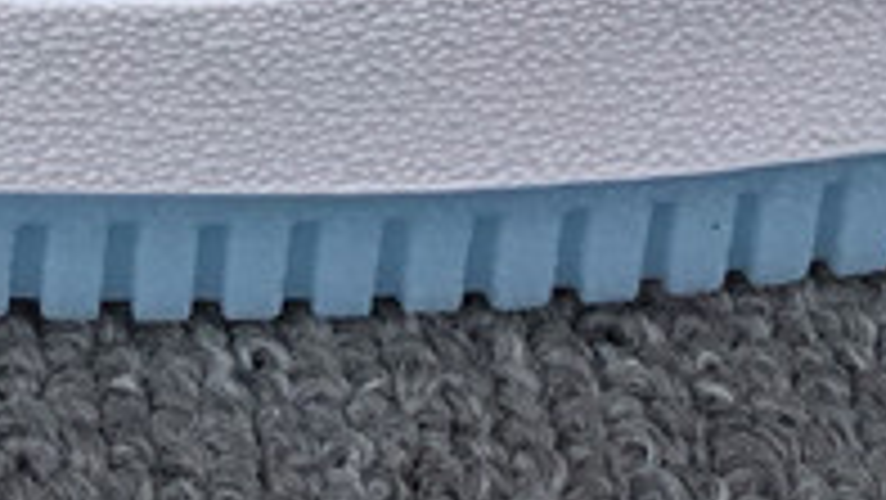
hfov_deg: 13.6
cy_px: -953
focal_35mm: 154
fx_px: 3619
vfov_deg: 7.1
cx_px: -126
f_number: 2.4
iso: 25
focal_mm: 3.3
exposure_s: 1/806
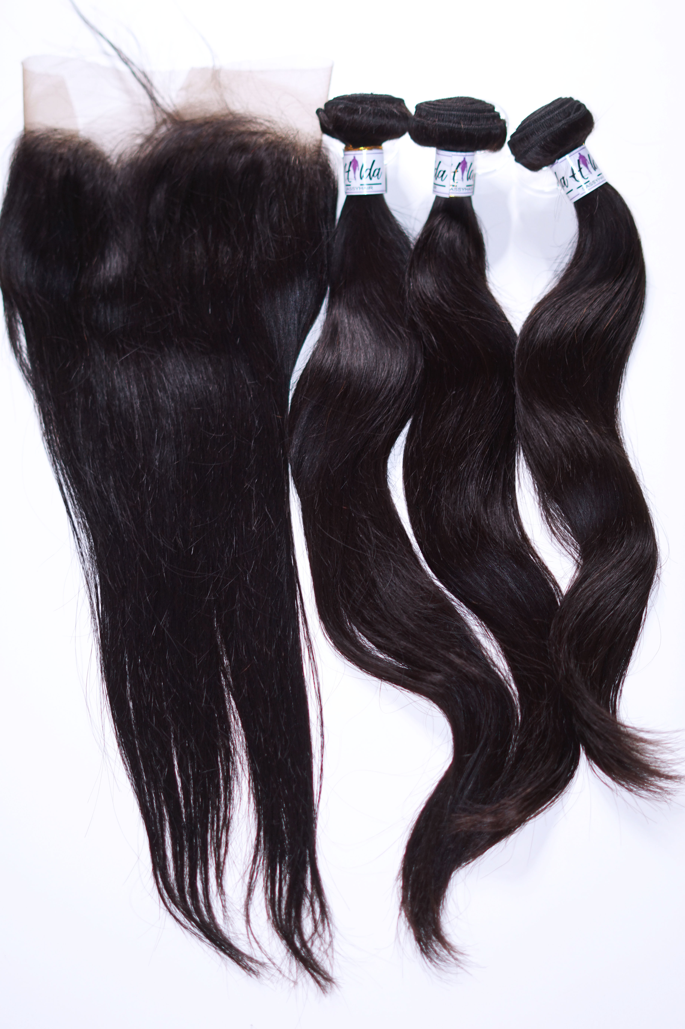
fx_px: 2143
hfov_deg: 18.2
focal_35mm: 75
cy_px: 514
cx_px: 342
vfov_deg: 27.0
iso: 250
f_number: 1.8
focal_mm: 50
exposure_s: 1/60
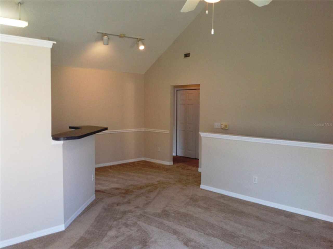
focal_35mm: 35
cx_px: 166
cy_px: 124
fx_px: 336
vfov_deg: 40.6
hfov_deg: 52.7
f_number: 2.4
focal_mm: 4.28
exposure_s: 1/60
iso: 64
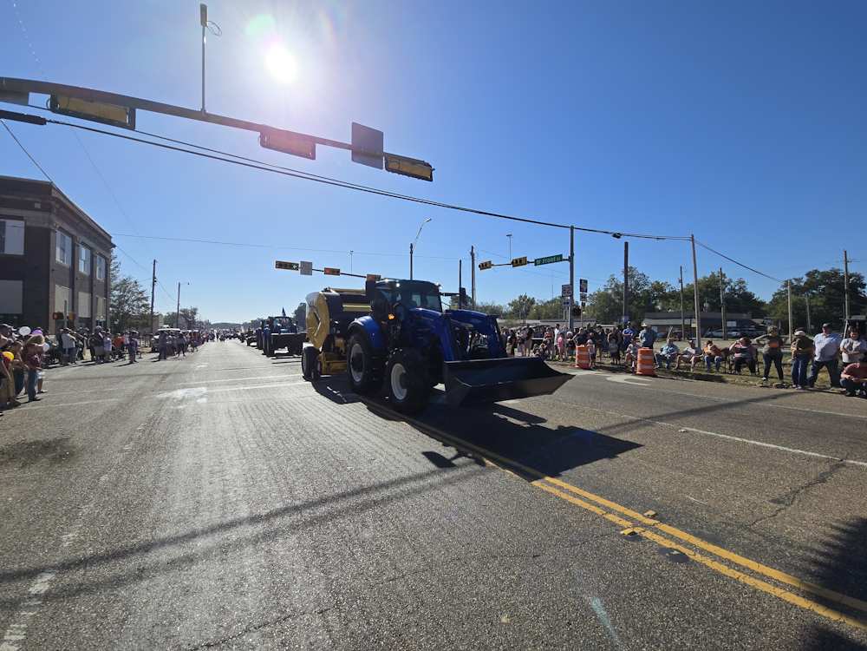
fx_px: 326
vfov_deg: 89.9
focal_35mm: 13
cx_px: 434
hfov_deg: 106.2
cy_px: 326
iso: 50
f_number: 2.2
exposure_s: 1/3977
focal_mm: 2.2
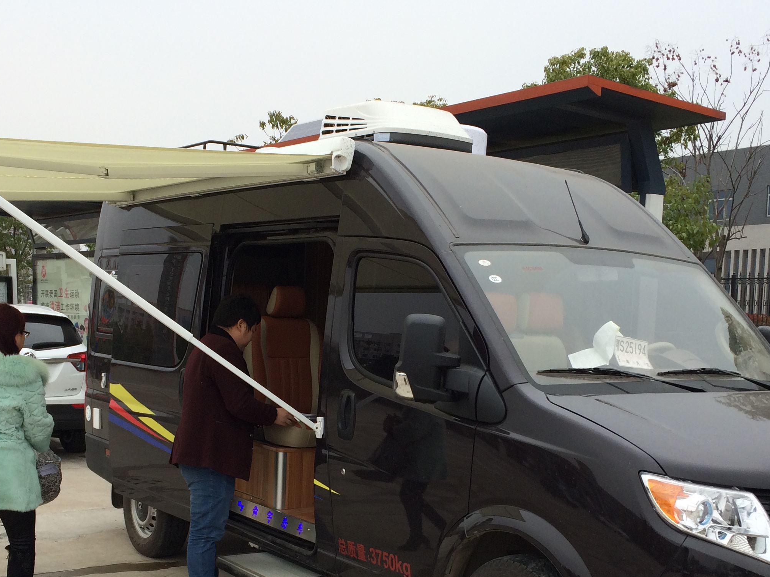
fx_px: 1045
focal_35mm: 47
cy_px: 449
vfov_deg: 30.2
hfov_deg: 40.4
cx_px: 374
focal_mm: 4.15
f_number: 2.2
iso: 32
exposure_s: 1/376
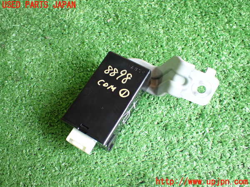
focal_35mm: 36
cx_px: 125
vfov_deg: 39.7
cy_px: 94
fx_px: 260
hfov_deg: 51.4
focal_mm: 6.37
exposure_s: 1/40
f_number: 2.5
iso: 800
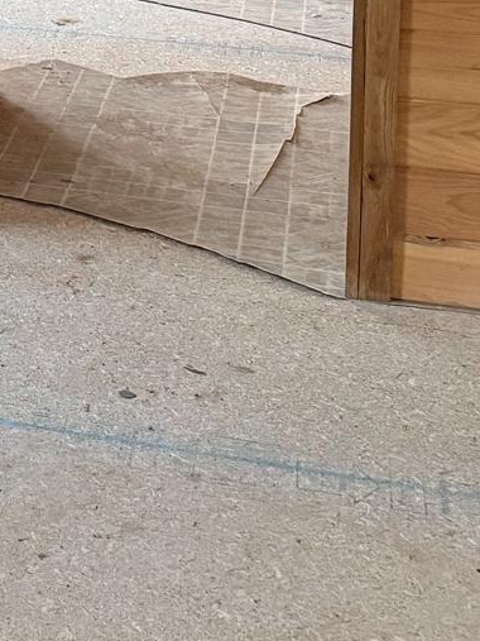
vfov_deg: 18.7
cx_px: -307
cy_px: -211
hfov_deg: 14.0
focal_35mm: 97
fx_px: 1794
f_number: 1.78
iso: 640
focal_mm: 6.76
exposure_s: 1/40
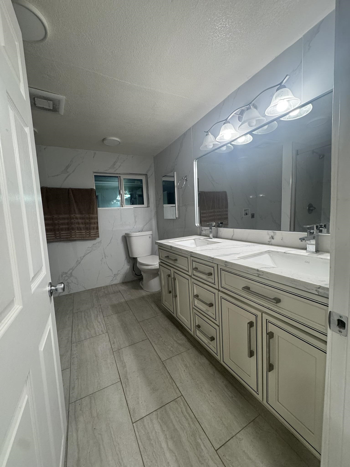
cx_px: 175
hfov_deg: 85.7
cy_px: 234
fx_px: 189
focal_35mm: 14
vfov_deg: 102.1
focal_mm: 2.22
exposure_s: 1/120
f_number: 2.2
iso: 250
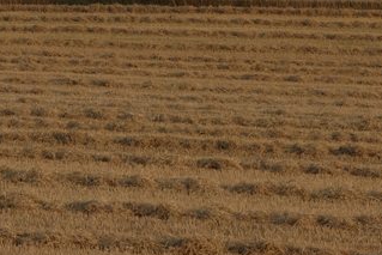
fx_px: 3991
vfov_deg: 3.7
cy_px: -78
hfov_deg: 5.5
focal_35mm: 376
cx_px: 180
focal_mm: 36.97
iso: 125
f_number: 5.6
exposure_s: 1/200
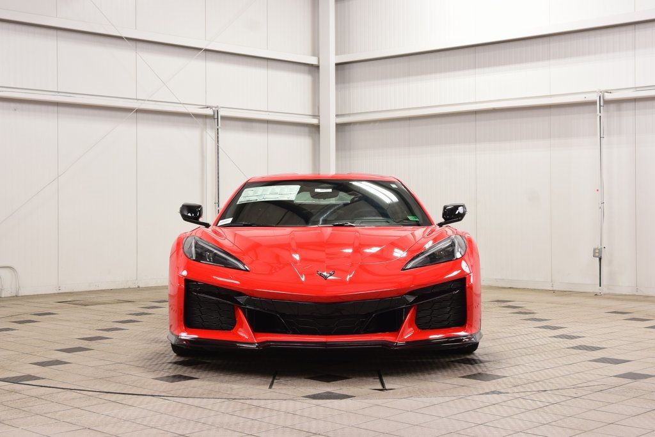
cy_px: 218
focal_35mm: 57
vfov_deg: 23.8
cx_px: 328
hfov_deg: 35.0
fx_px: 1037
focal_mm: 38
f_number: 7.1
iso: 800
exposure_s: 1/30
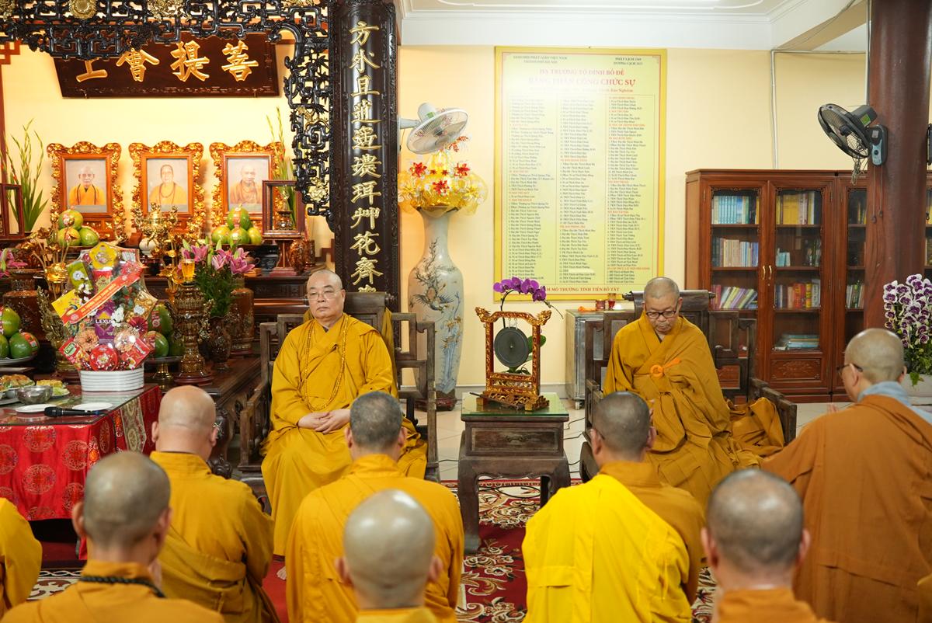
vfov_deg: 39.1
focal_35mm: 34
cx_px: 466
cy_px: 312
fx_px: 878
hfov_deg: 55.9
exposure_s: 1/100
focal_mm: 33.9
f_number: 2.8
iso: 1600
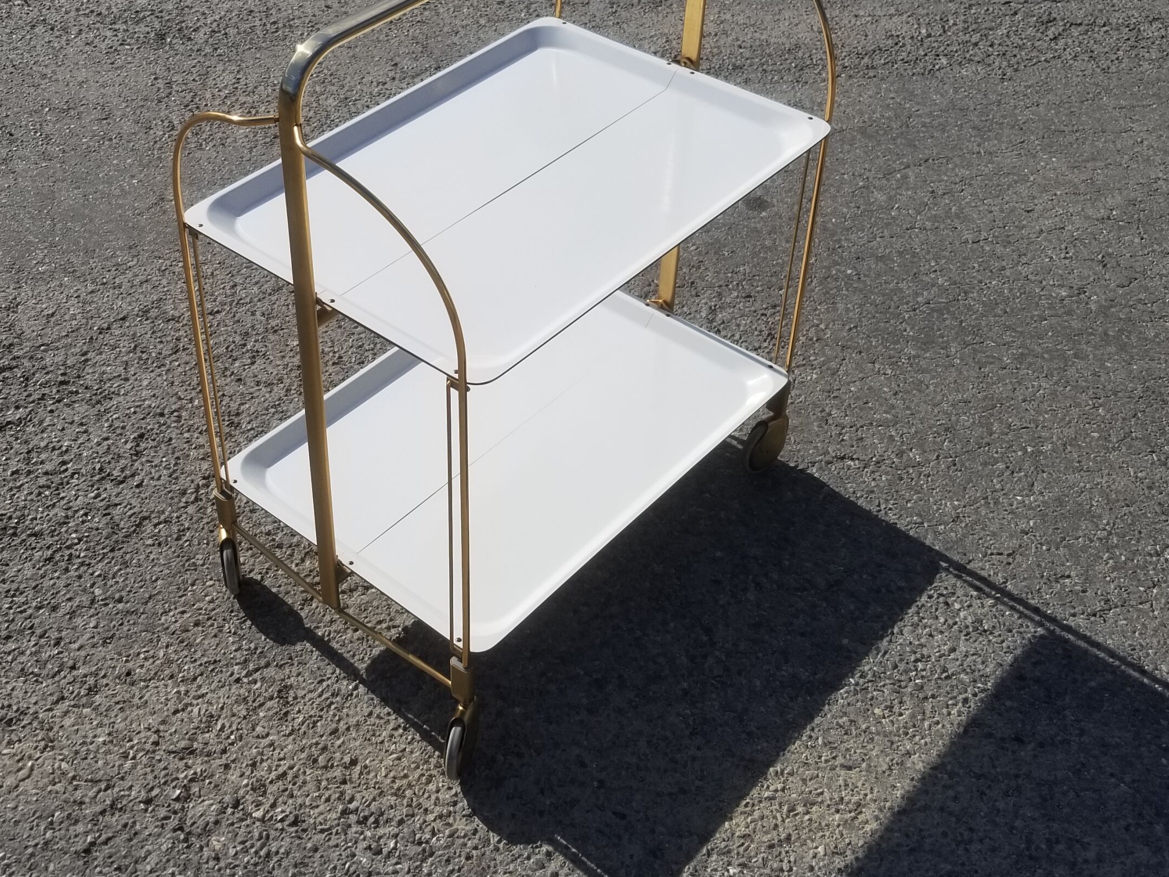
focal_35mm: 35
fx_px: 1182
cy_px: 297
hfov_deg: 52.4
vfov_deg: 40.2
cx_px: 504
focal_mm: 4.25
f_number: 1.7
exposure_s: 1/5263
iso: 50
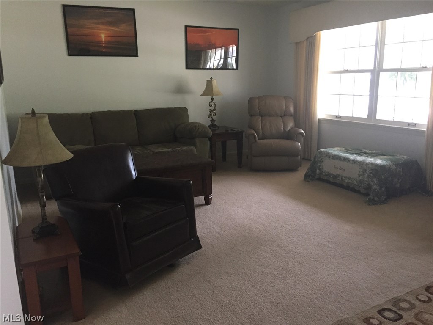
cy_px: 162
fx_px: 363
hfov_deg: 61.7
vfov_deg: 48.2
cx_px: 216
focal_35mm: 29
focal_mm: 4.15
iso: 160
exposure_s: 1/30
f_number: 2.2
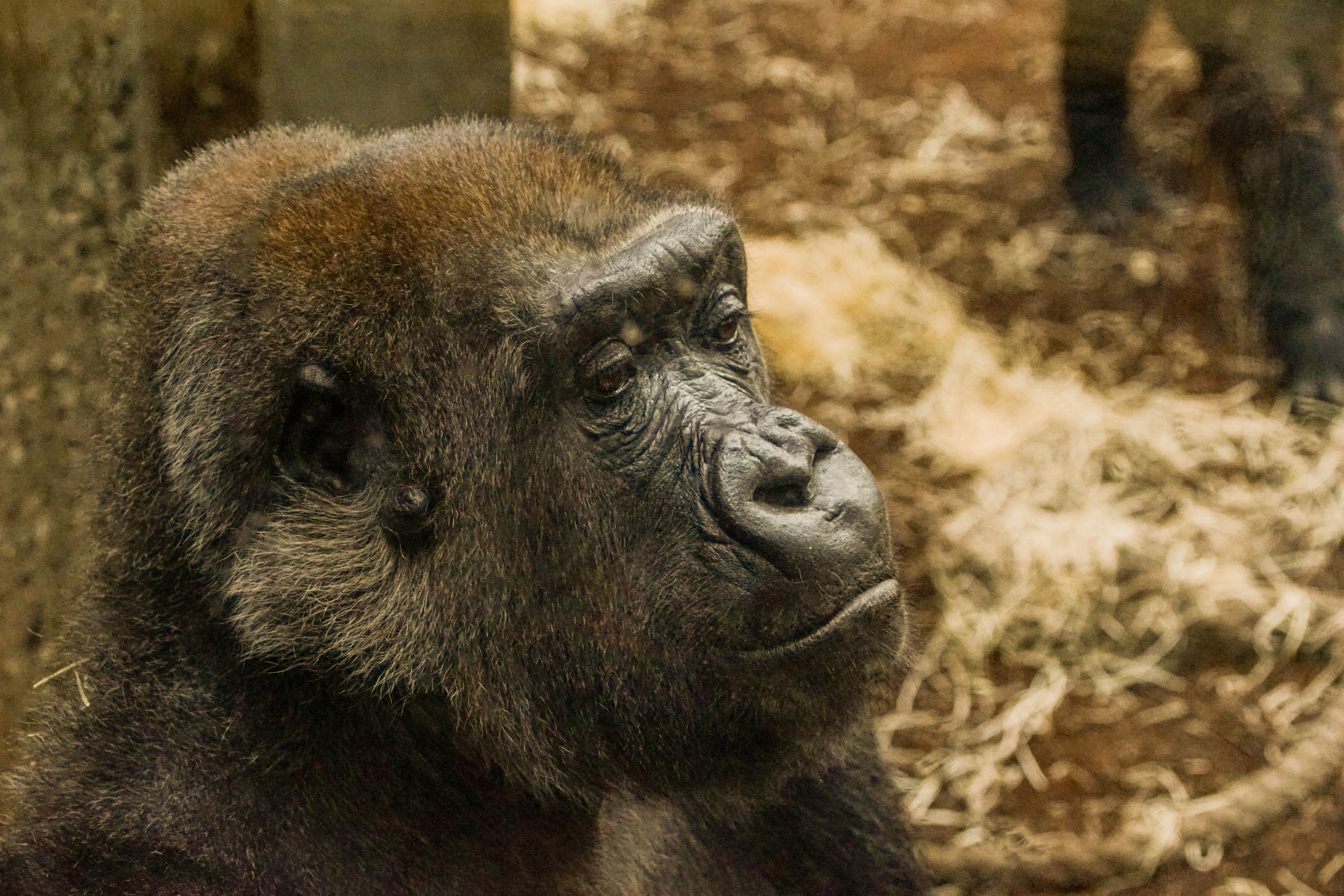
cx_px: 670
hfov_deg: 22.4
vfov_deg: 15.0
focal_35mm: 91
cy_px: 449
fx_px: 3397
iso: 2500
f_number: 6.3
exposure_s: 1/160
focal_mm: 60
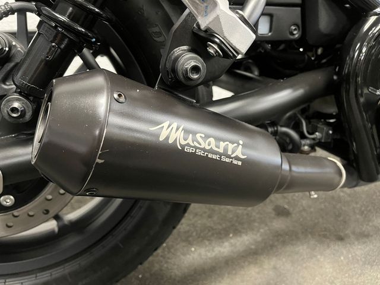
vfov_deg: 53.1
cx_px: 190
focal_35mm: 26
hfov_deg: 67.3
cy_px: 142
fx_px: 285
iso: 500
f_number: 1.6
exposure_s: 1/33
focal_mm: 5.1
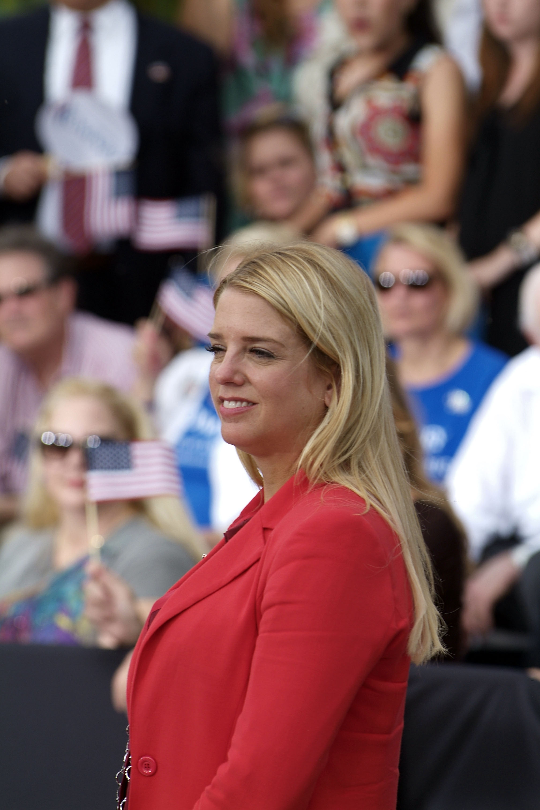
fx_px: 6749
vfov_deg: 6.9
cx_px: 270
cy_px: 405
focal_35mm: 300
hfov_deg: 4.6
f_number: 5.6
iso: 200
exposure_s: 1/250
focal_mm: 200
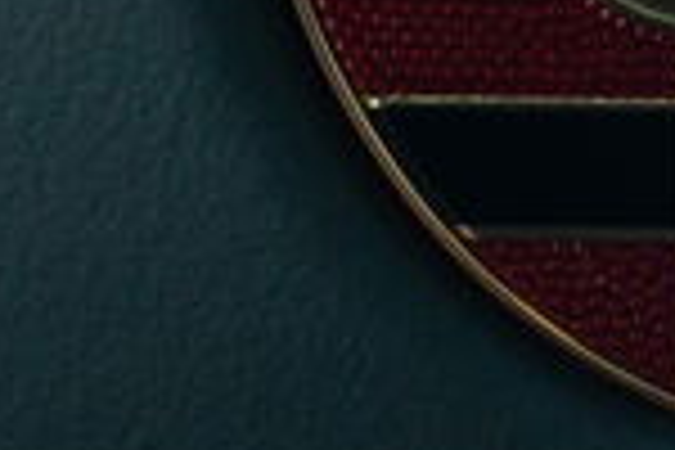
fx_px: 5682
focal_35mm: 303
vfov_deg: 4.5
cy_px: -180
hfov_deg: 6.8
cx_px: 698
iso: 640
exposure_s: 1/125
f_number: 2.8
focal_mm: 44.3
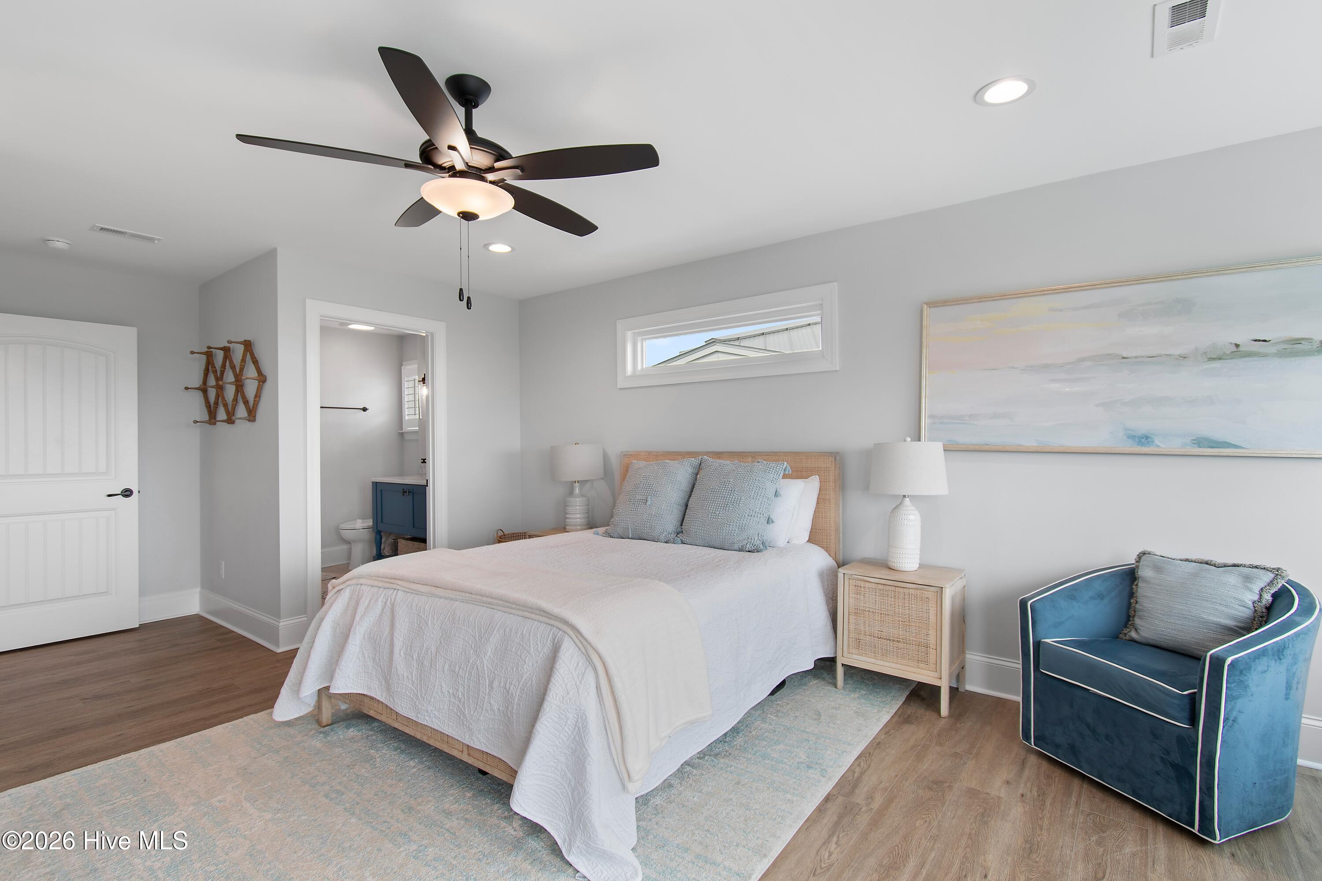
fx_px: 588
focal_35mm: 16
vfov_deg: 73.7
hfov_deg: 96.7
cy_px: 440
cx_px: 661
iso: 100
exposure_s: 1/20
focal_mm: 11
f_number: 4.8
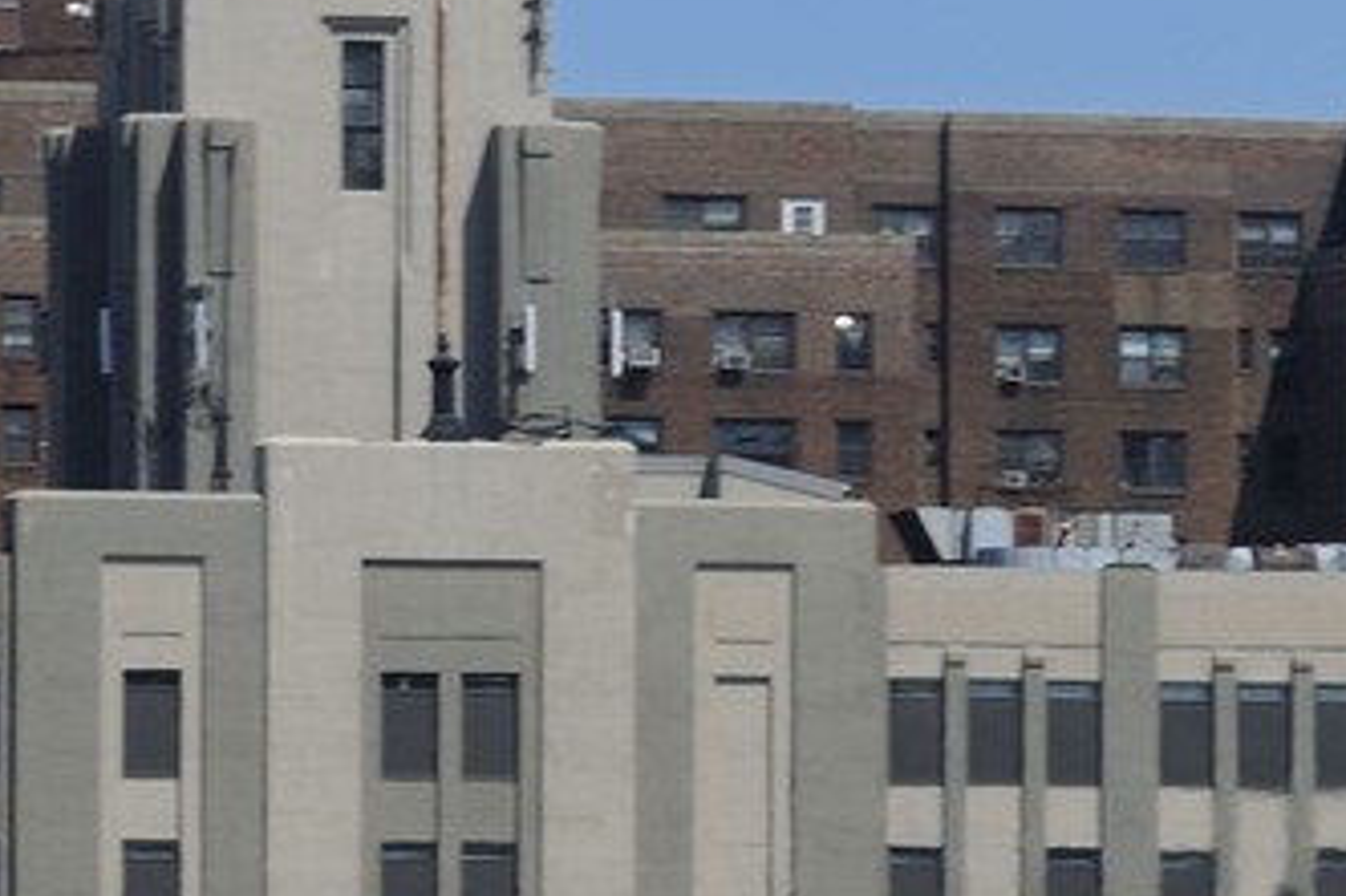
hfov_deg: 2.7
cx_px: 3077
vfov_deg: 1.8
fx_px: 28811
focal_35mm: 771
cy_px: 665
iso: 200
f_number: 14
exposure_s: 1/200
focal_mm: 160
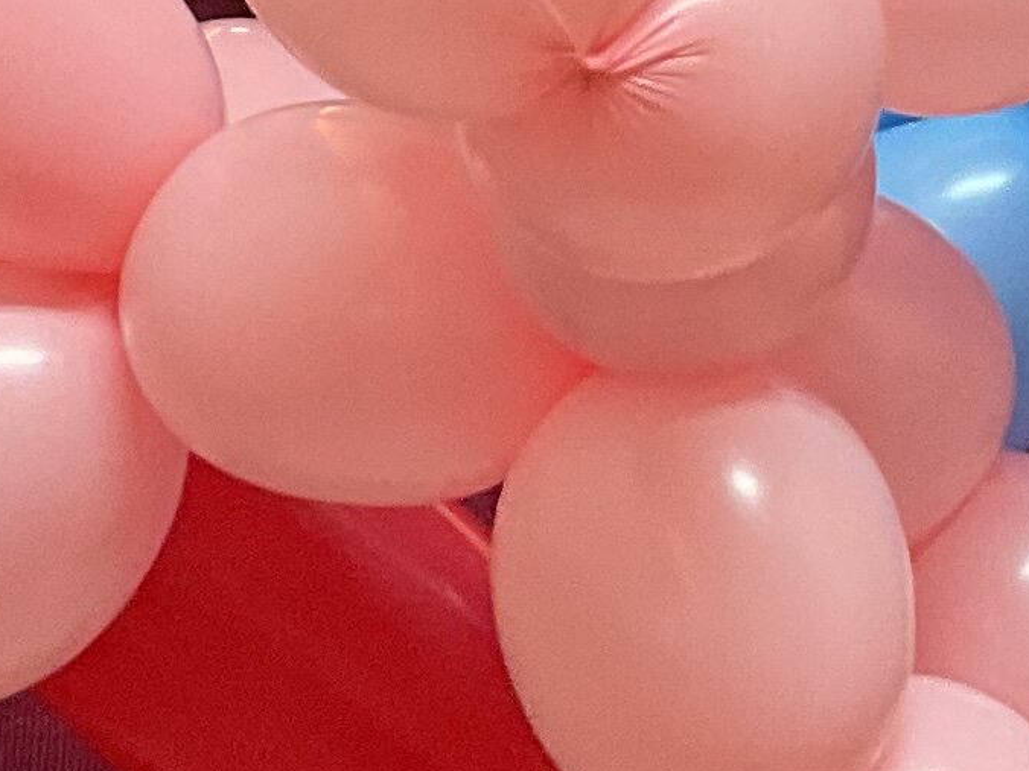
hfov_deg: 11.4
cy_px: -537
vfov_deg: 8.3
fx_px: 5143
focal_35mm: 173
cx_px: 709
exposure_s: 1/60
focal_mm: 3
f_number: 1.8
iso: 160
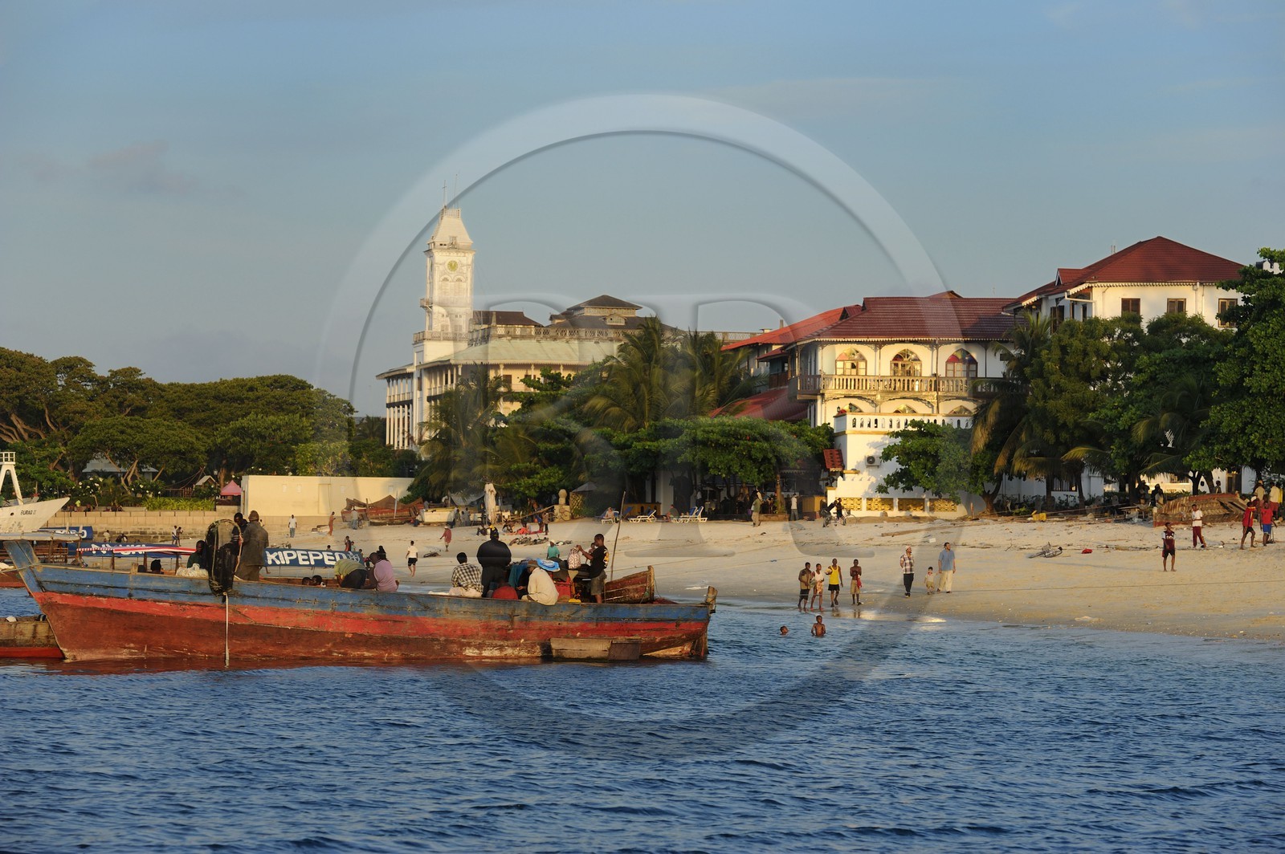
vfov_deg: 11.8
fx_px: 4137
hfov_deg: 17.7
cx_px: 642
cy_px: 427
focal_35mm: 116
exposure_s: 1/500
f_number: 5.6
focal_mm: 116
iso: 400
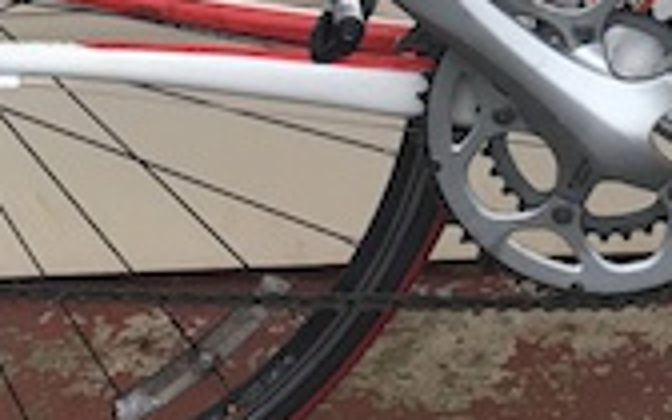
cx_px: 788
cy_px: -412
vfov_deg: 8.5
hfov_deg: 13.9
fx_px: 2674
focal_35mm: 146
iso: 25
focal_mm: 4.15
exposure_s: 1/33
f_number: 2.2
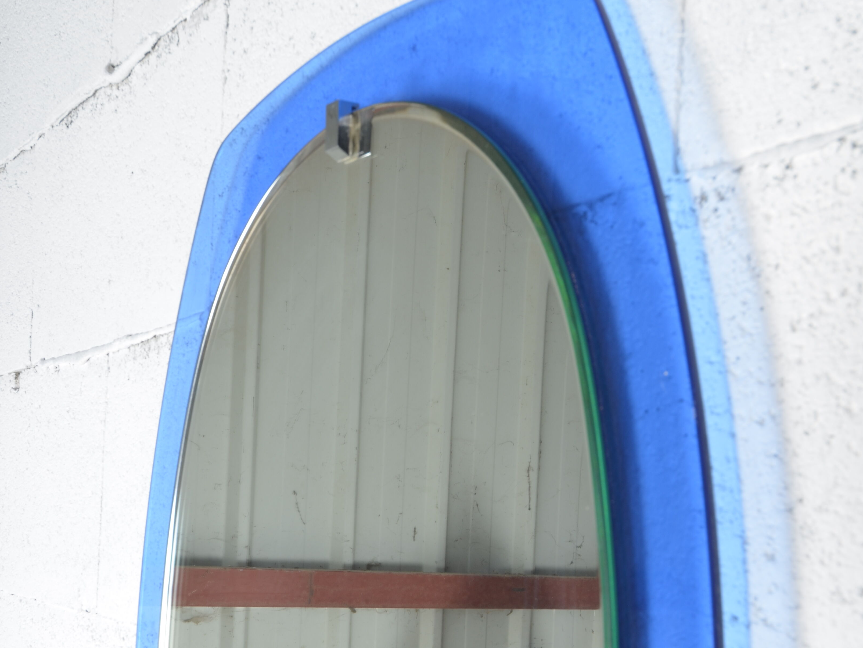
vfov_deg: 27.1
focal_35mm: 53
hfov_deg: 36.2
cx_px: 432
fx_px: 1321
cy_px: 505
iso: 100
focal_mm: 24
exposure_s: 1/125
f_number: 11
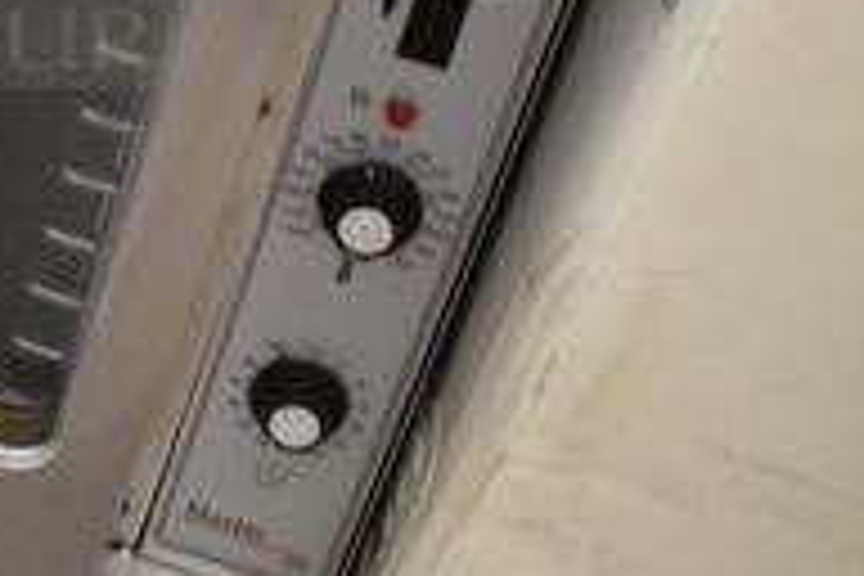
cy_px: -148
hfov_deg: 21.1
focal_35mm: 86
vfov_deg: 15.2
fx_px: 2064
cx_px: -315
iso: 2500
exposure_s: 1/125
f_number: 3.5
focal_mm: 18
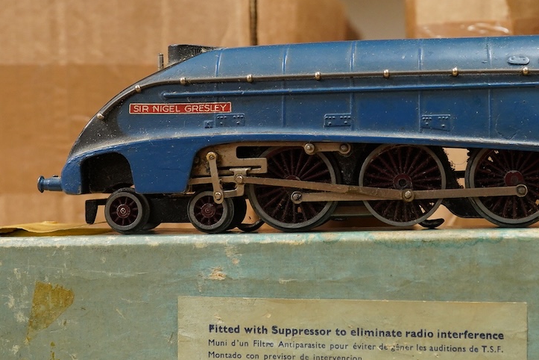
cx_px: 383
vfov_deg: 19.4
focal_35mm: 70
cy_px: 130
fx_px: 1048
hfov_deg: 28.5
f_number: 10
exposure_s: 1/80
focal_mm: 30
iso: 2500
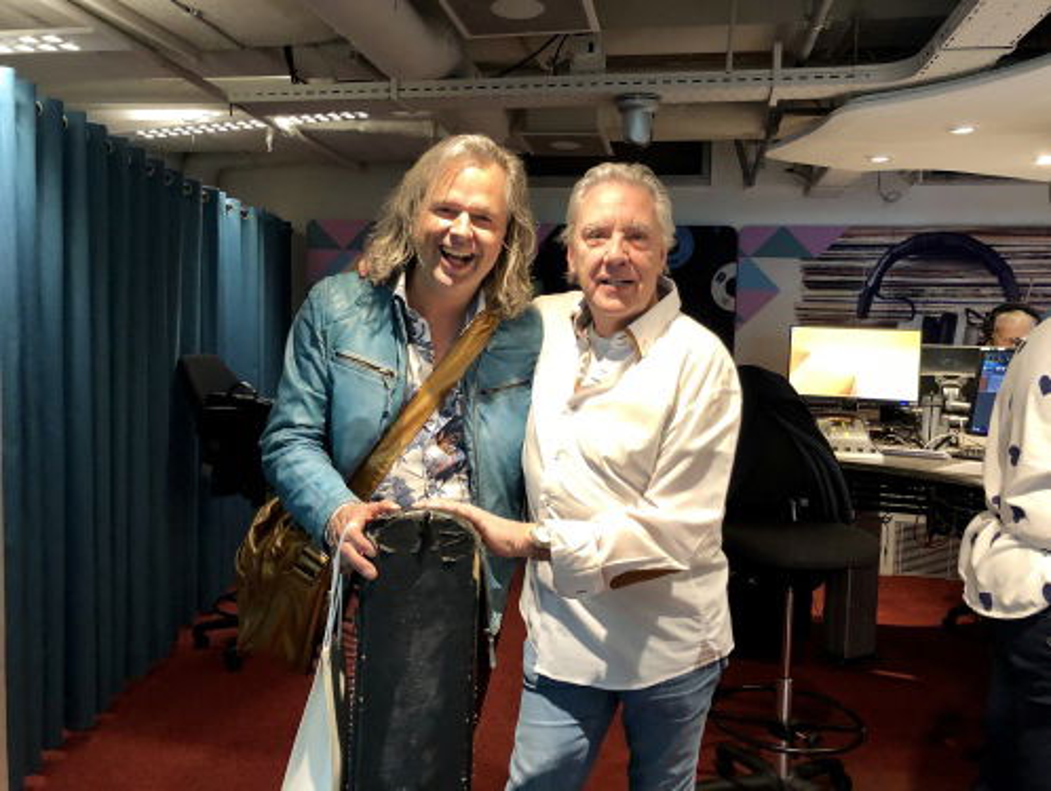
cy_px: 396
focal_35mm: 28
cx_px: 526
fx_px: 851
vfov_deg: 49.9
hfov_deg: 63.4
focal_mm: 3.99
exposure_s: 1/17
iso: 100
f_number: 1.8
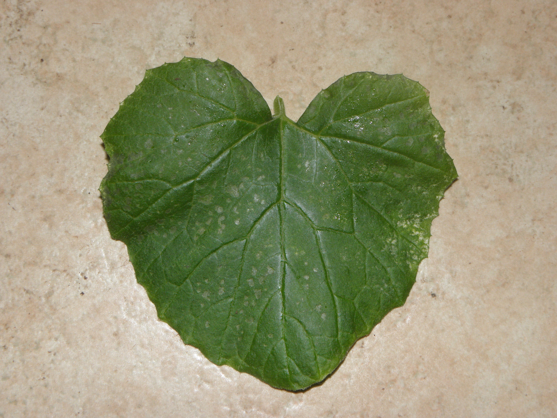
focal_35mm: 57
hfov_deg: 33.8
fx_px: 917
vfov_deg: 25.7
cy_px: 209
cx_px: 278
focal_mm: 10.29
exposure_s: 1/60
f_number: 5.6
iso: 100
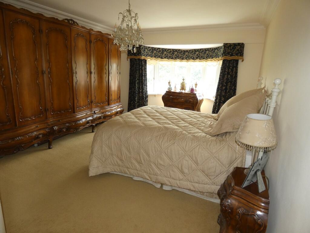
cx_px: 155
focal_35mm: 20
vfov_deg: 66.0
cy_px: 116
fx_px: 179
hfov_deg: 81.7
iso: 200
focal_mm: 3.6
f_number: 2.8
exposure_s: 1/60
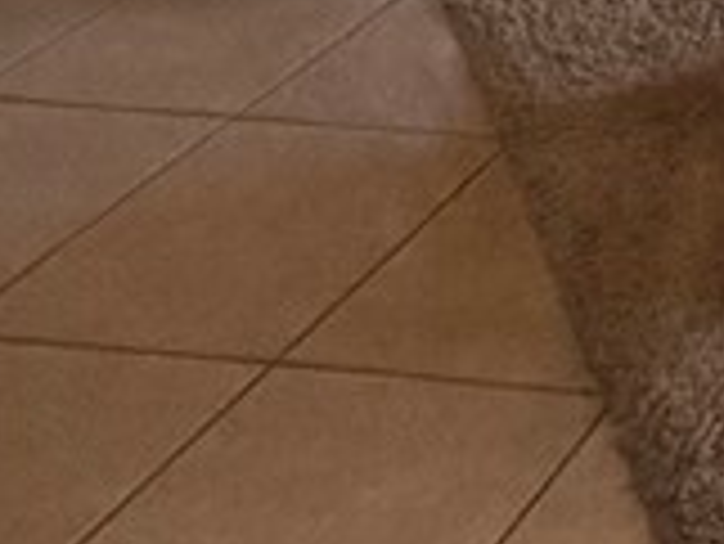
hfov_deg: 15.9
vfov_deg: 12.1
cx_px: 1538
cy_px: -890
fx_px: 1863
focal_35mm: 89
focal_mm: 2.22
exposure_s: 1/99
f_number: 2.2
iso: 200
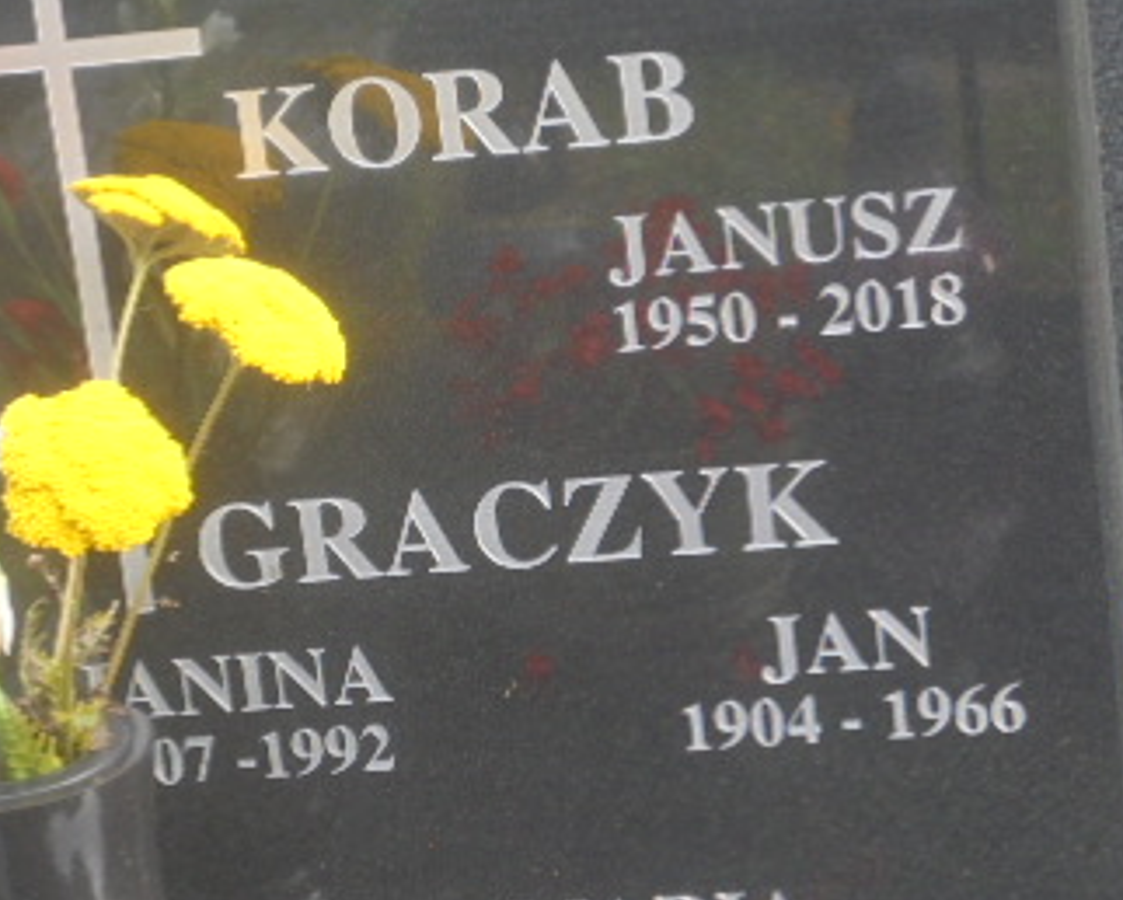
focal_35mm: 124
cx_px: 429
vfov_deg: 12.4
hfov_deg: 15.5
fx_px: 4124
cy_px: 377
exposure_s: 1/30
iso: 100
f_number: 5.6
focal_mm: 11.5
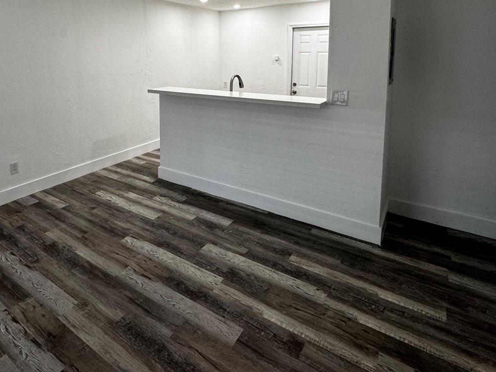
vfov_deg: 55.5
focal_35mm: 23
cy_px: 85
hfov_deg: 71.9
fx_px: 329
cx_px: 168
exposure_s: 1/120
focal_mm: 2.22
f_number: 2.2
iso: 160
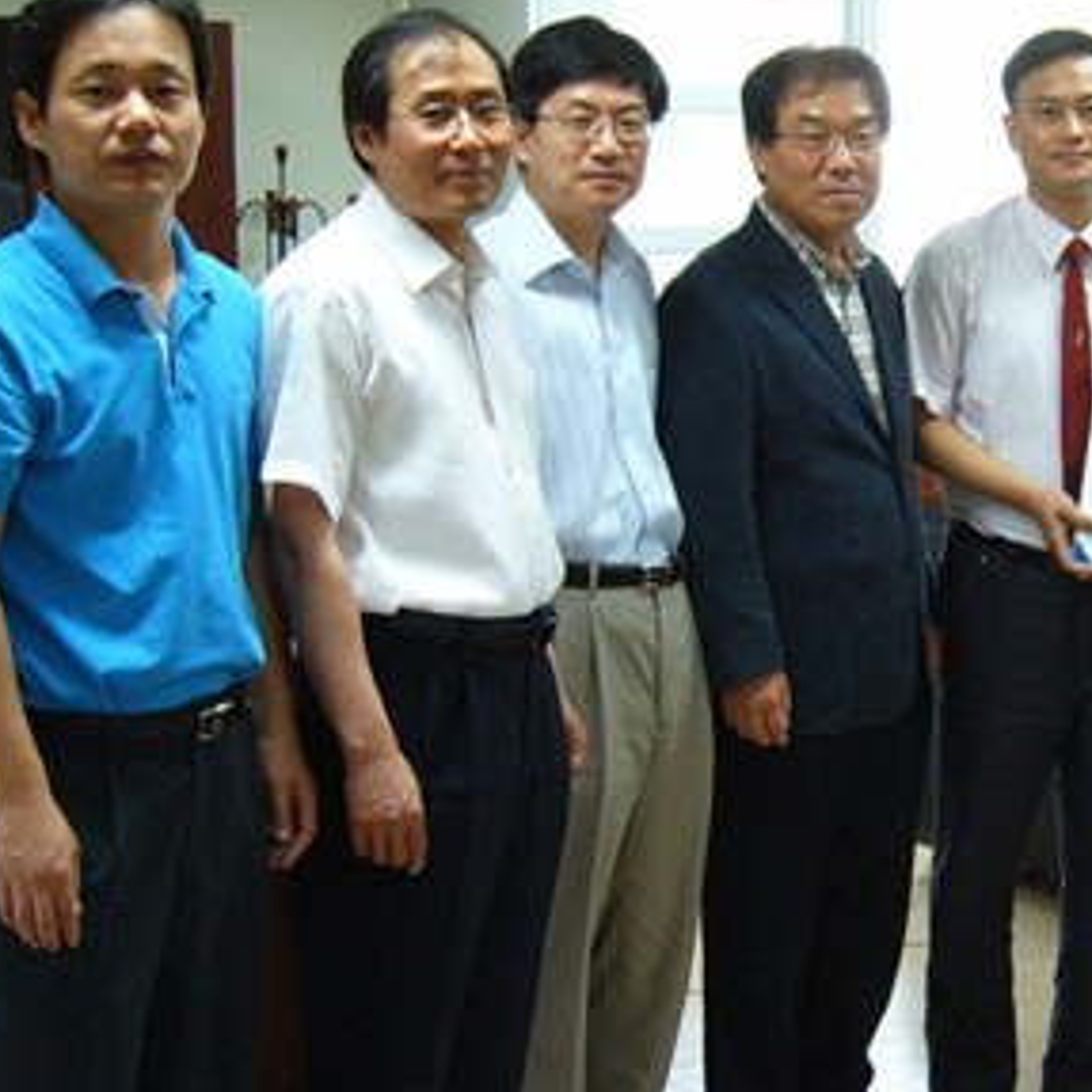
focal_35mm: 73
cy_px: 643
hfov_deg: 23.1
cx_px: 982
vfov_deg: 23.6
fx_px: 2605
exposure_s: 1/15
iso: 141
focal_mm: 6.2
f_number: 2.9
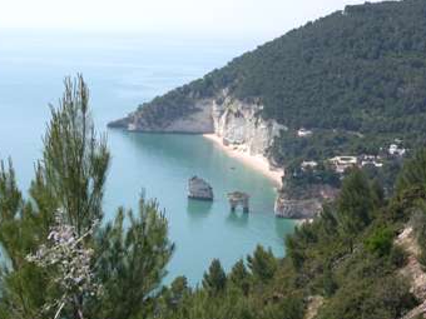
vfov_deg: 20.2
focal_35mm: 73
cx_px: 193
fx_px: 898
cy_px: 145
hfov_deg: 26.7
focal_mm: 13.2
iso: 100
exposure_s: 1/132
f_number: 9.6
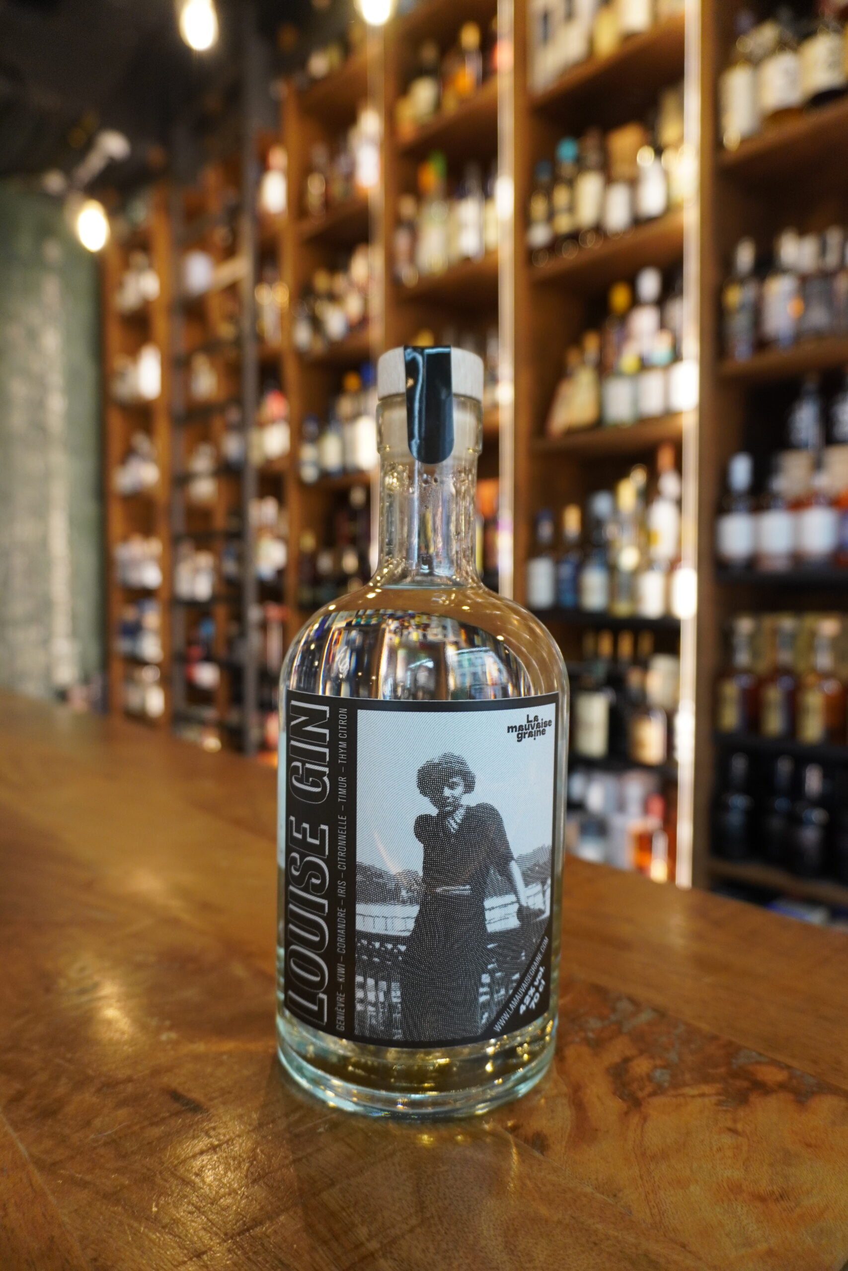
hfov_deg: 53.1
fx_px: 848
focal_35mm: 24
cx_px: 424
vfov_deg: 73.7
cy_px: 636
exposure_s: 1/60
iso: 800
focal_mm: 16
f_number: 4
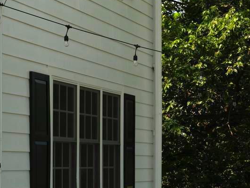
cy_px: 145
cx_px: 426
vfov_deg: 10.7
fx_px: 1004
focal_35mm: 139
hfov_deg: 13.0
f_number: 8
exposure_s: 1/800
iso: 320
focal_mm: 45
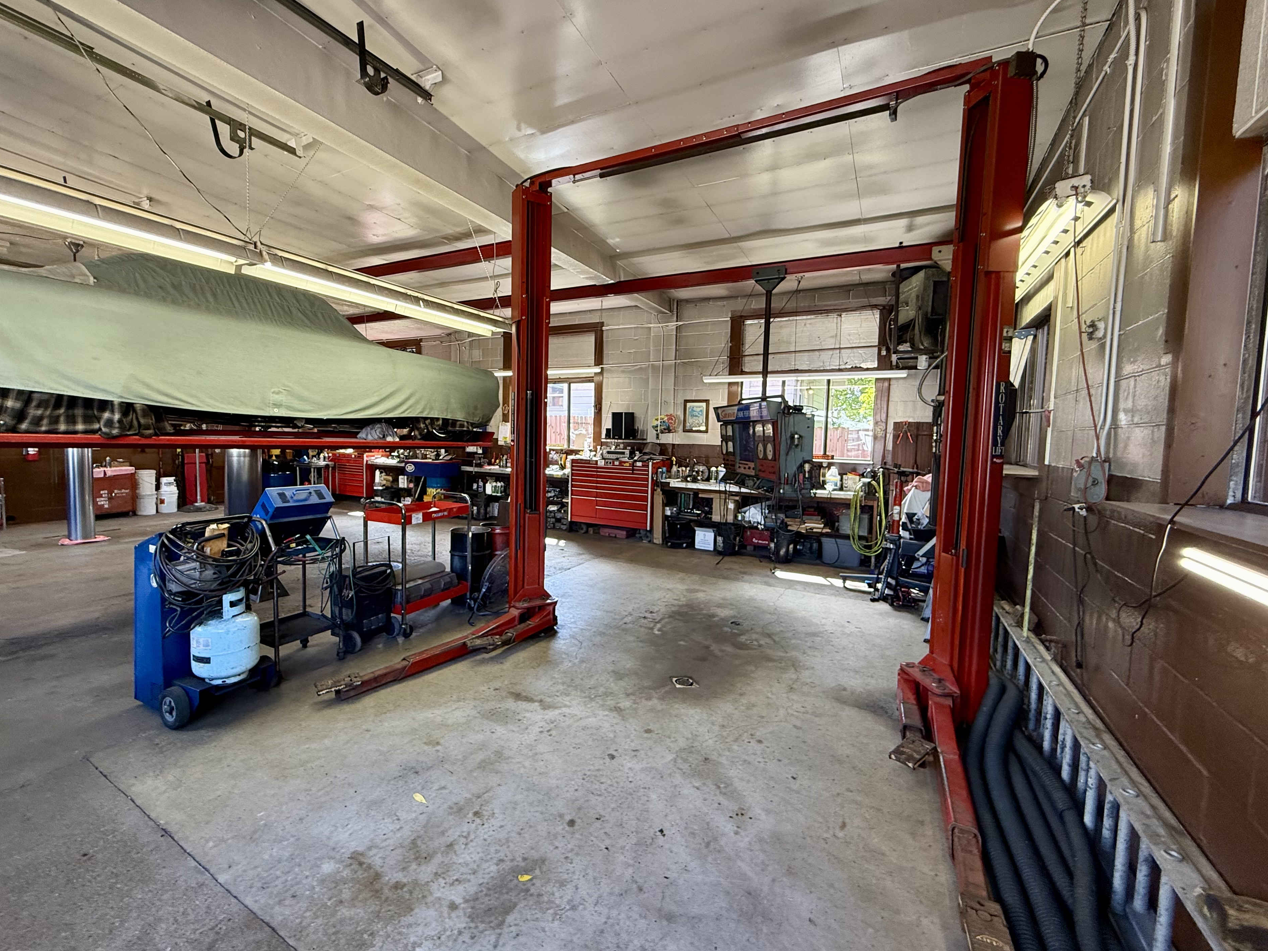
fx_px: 549
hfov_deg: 98.0
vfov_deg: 81.7
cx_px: 592
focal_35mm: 15
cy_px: 469
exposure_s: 1/120
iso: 200
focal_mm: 2.22
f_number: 2.2
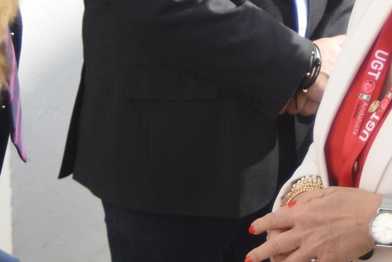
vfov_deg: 10.5
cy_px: -91
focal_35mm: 127
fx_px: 1383
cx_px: 383
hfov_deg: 15.9
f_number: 4
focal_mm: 40
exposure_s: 1/500
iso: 100
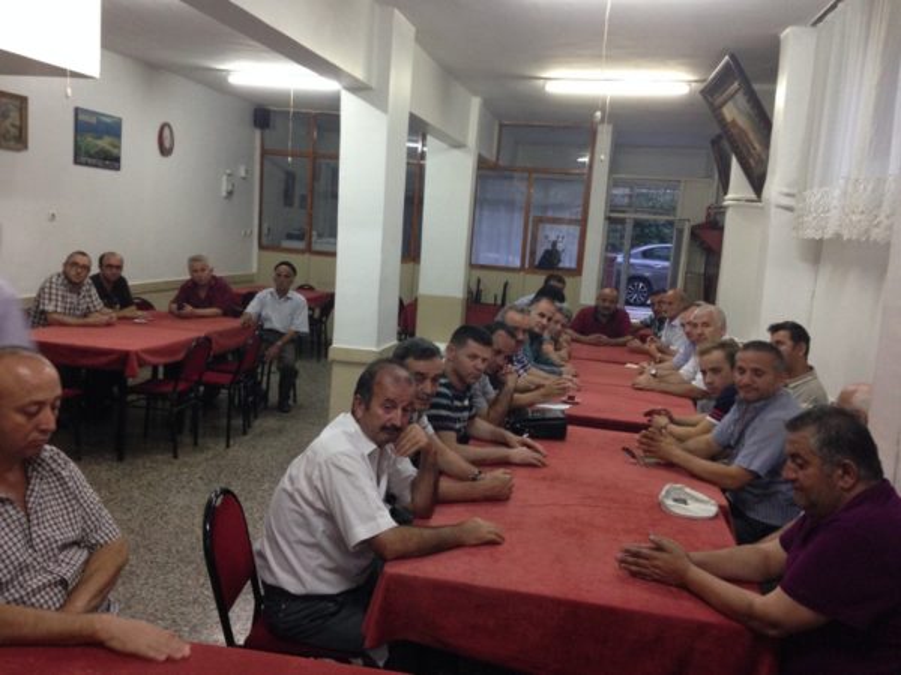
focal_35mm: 33
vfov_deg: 42.9
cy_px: 338
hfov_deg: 55.4
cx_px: 450
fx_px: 859
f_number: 2.4
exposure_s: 1/20
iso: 200
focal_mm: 4.12
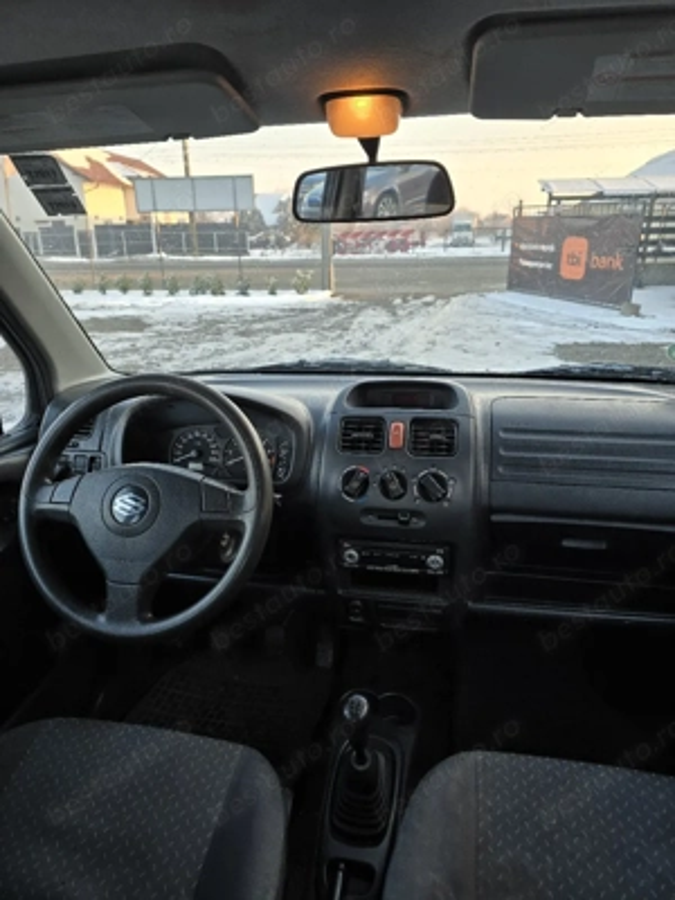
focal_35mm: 23
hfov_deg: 58.9
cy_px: 450
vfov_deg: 73.9
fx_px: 598
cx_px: 338
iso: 50
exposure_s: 1/182
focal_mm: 6.3
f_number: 1.7
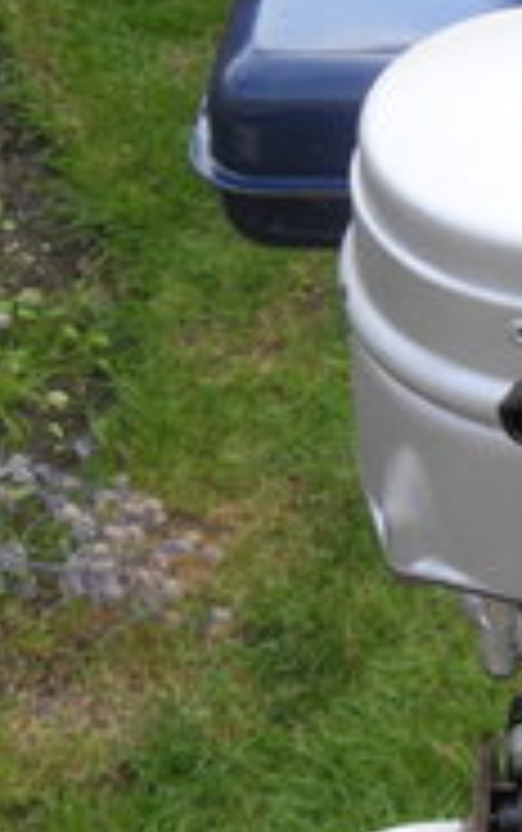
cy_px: 517
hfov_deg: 15.9
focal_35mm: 78
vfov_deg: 26.4
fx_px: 1771
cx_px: 684
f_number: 2.8
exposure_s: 1/250
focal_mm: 6.3
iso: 80
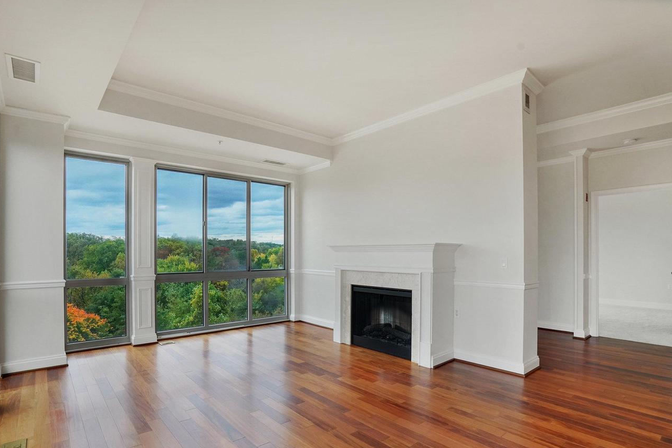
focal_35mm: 18
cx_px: 330
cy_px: 247
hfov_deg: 90.0
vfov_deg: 67.2
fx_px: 336
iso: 1250
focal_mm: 16
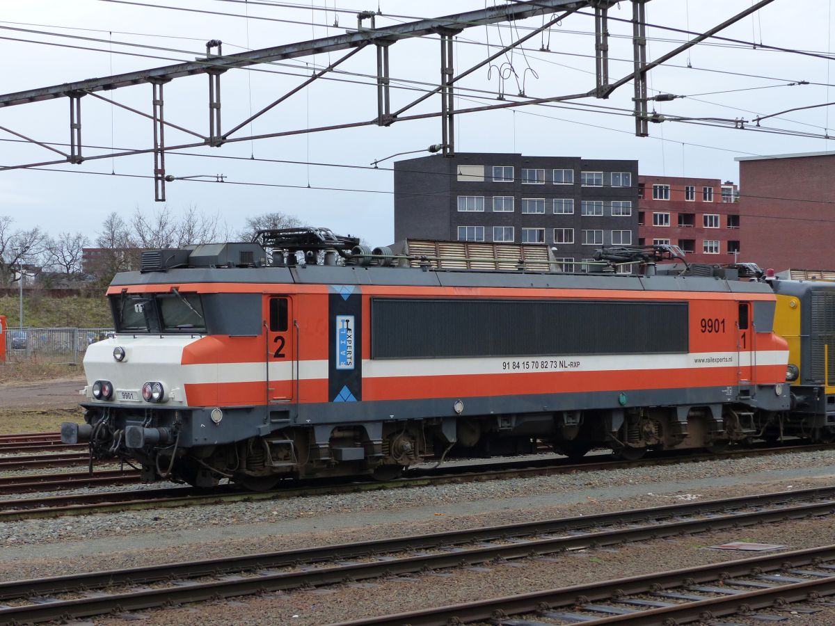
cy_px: 313
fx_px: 1809
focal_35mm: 75
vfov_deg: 19.6
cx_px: 418
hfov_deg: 26.0
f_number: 4
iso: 160
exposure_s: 1/100
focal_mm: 13.5
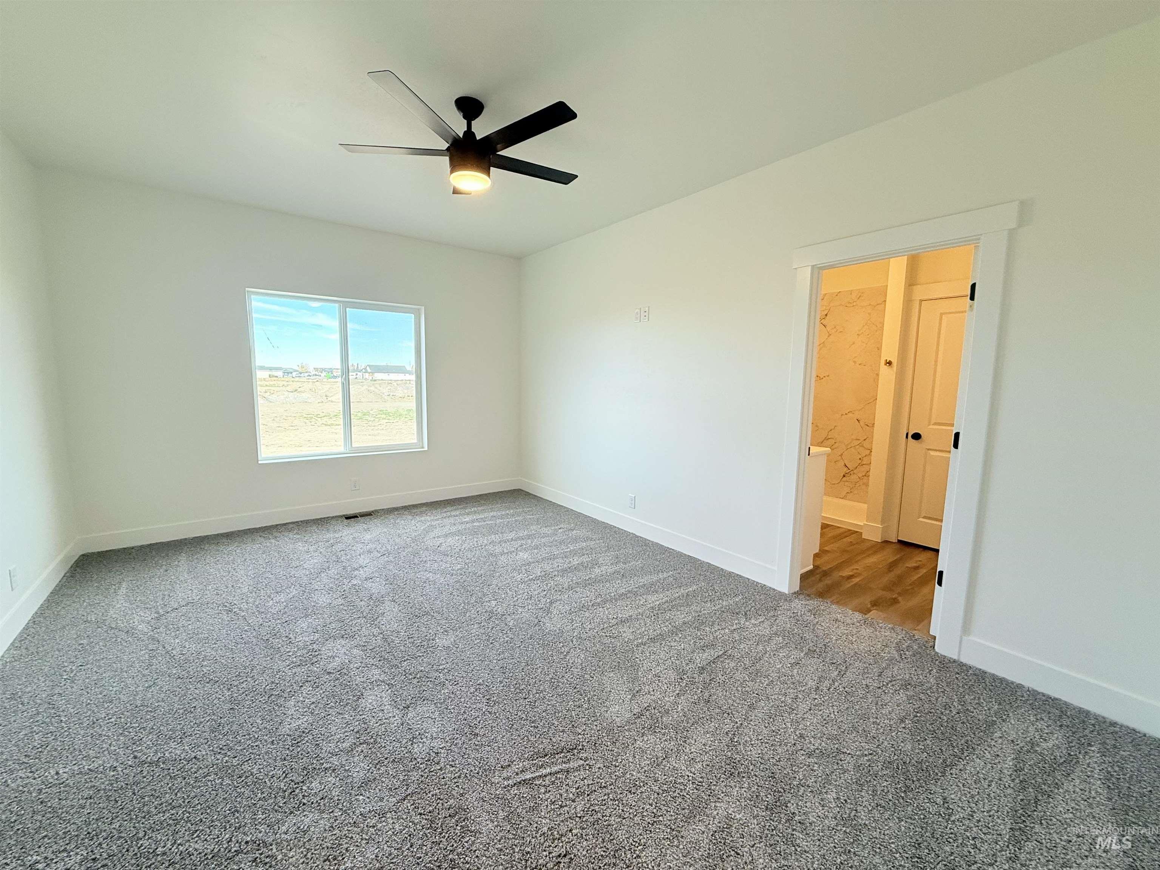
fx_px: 469
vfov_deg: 85.7
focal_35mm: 14
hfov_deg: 102.1
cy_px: 435
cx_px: 580
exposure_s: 1/120
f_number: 2.2
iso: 125
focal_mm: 2.22
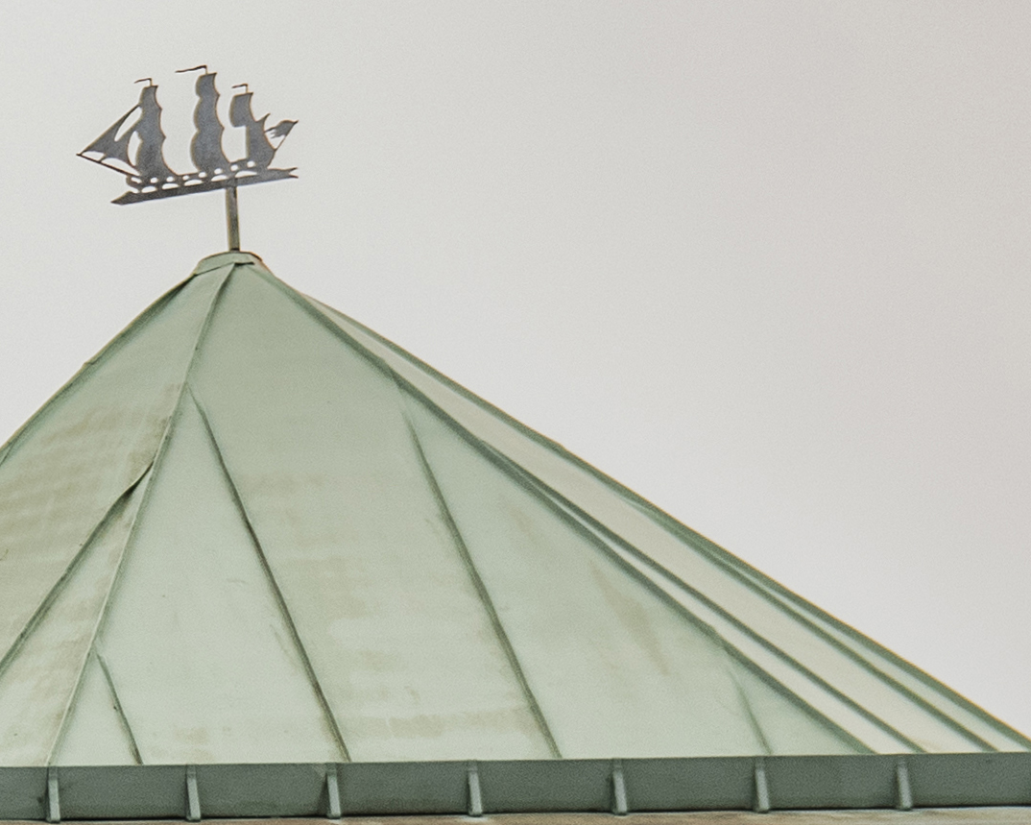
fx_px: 11747
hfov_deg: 4.7
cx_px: -2784
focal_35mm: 385
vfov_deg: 3.9
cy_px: 2186
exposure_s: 1/320
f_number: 5
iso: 400
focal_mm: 55
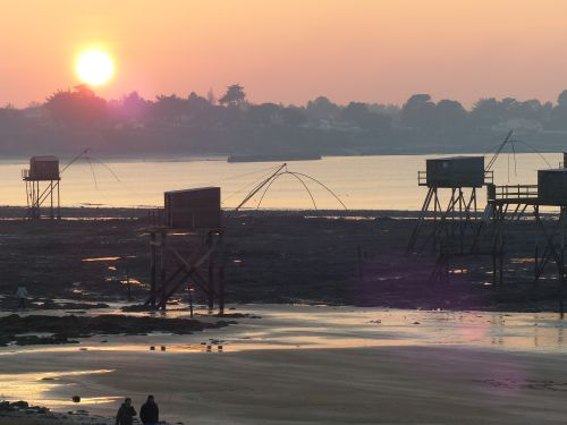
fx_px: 3292
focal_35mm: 201
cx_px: 284
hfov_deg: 9.8
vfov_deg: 7.4
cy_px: 212
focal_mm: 36.2
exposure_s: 1/160
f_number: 4
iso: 100
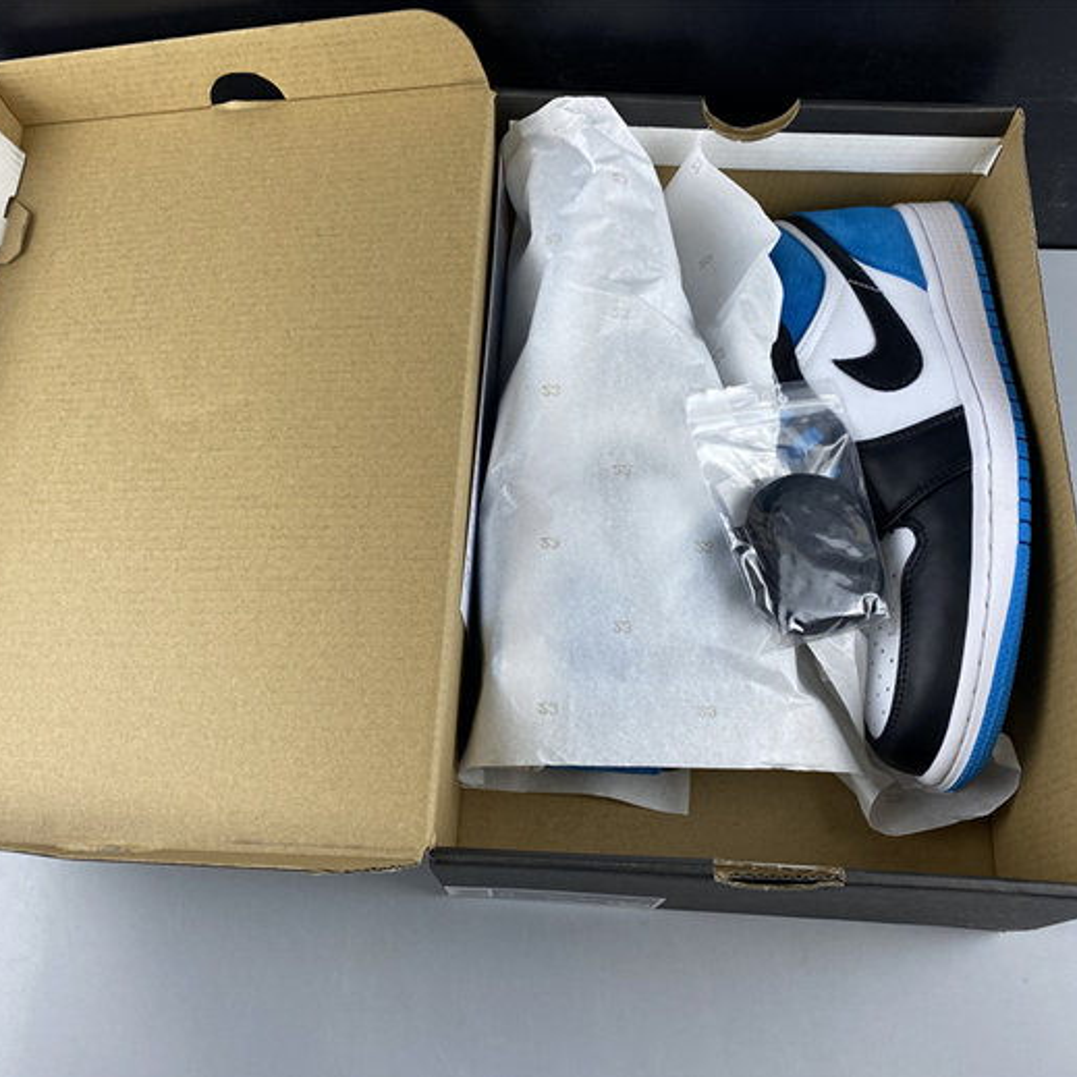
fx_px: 1091
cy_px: 541
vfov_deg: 52.5
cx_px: 513
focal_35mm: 31
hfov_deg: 52.5
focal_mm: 4.25
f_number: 1.8
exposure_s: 1/100
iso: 50
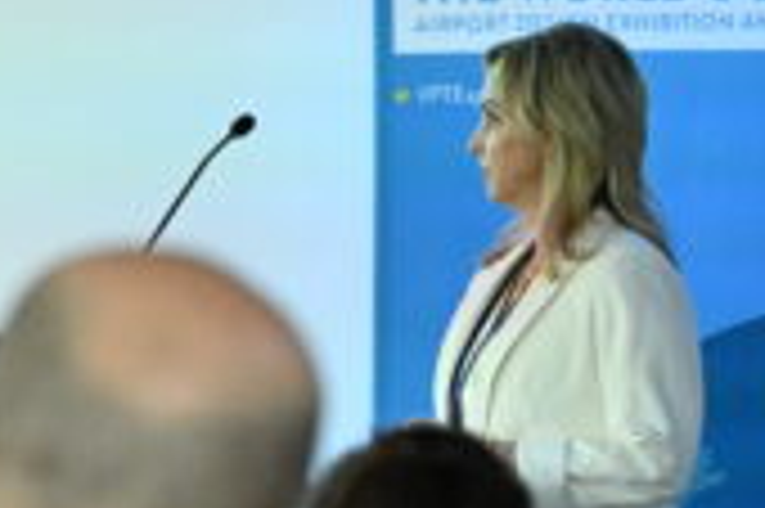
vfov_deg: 2.8
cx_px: 158
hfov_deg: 4.2
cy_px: 47
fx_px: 10508
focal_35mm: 495
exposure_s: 1/250
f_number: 5.3
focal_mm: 140
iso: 12800
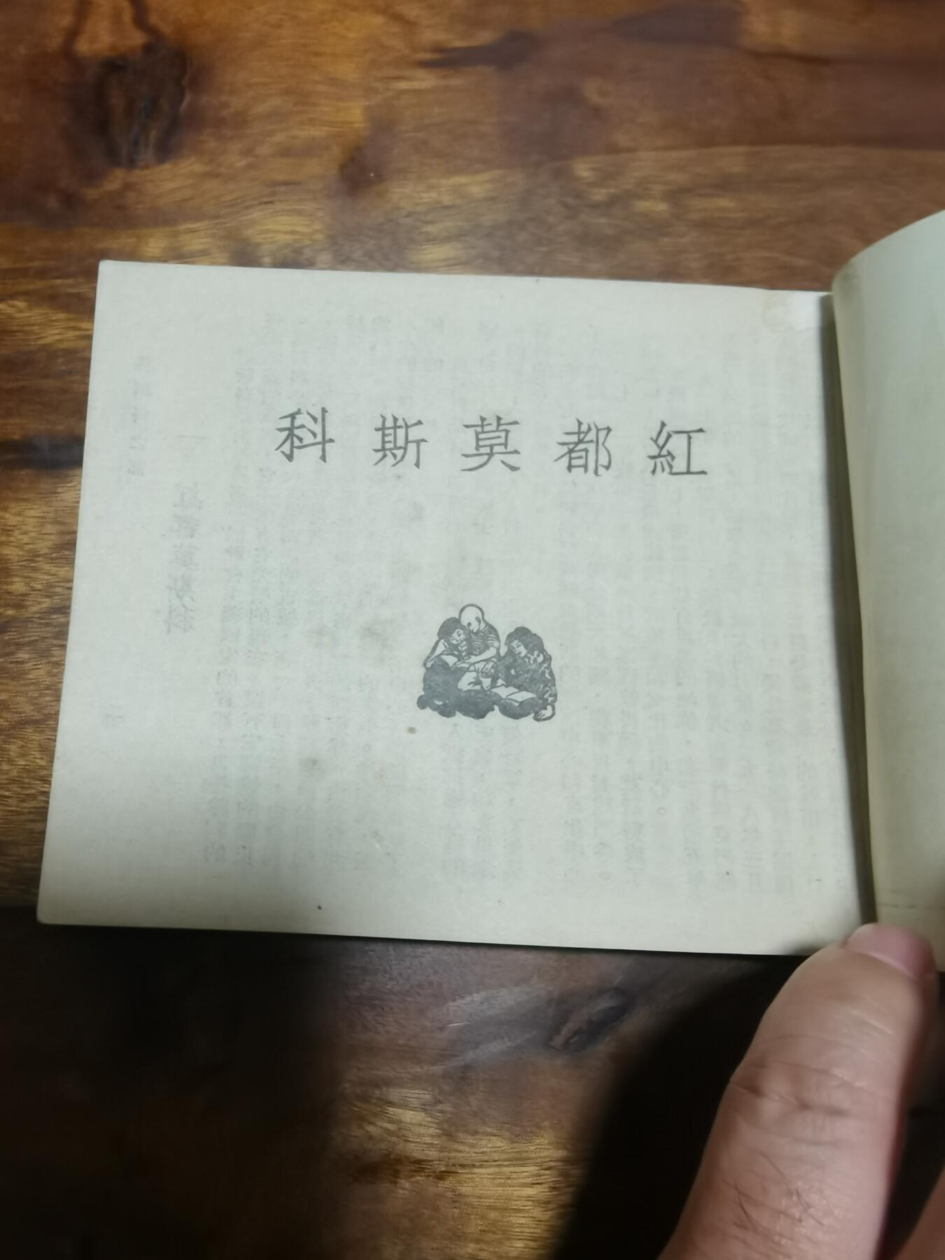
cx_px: 472
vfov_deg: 65.3
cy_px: 630
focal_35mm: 27
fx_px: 983
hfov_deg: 51.4
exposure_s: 1/25
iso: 500
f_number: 2.2
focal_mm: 2.26
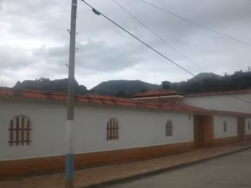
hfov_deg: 49.0
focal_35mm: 38
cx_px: 126
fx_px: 276
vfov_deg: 37.7
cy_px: 94
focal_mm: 6.3
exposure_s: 1/400
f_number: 4.4
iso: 50
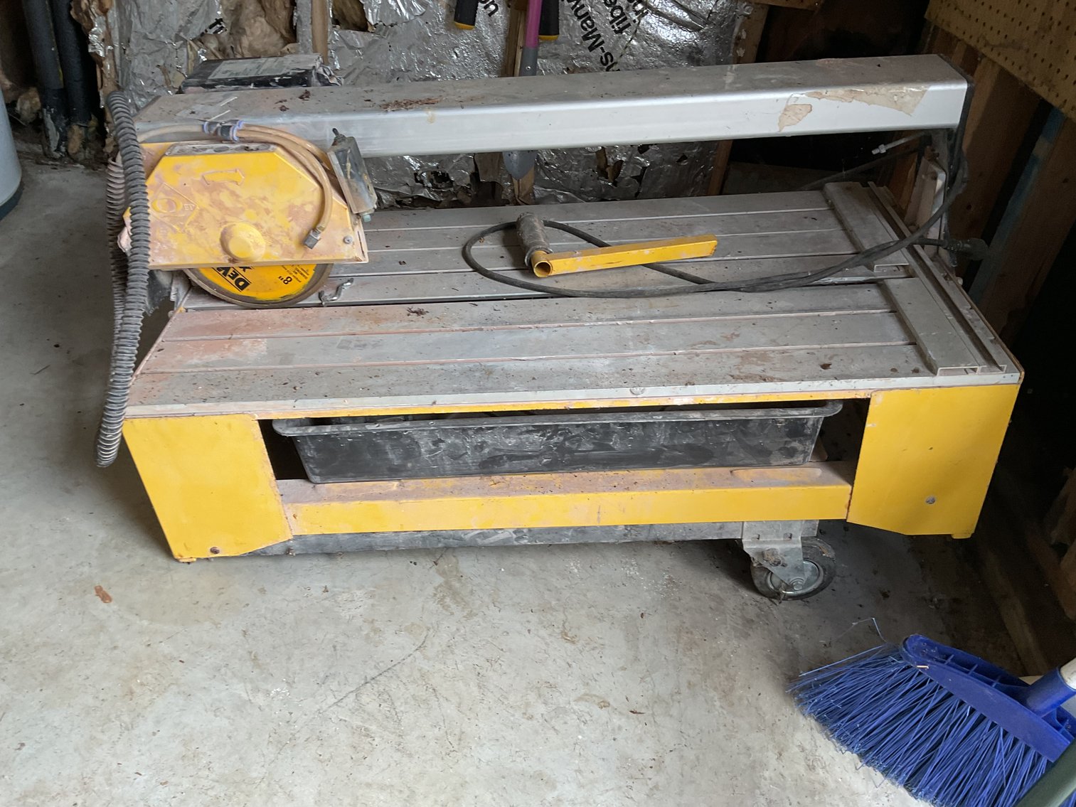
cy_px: 404
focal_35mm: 29
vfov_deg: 48.2
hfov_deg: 61.7
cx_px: 538
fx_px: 902
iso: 50
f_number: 1.8
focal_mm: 3
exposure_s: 1/50
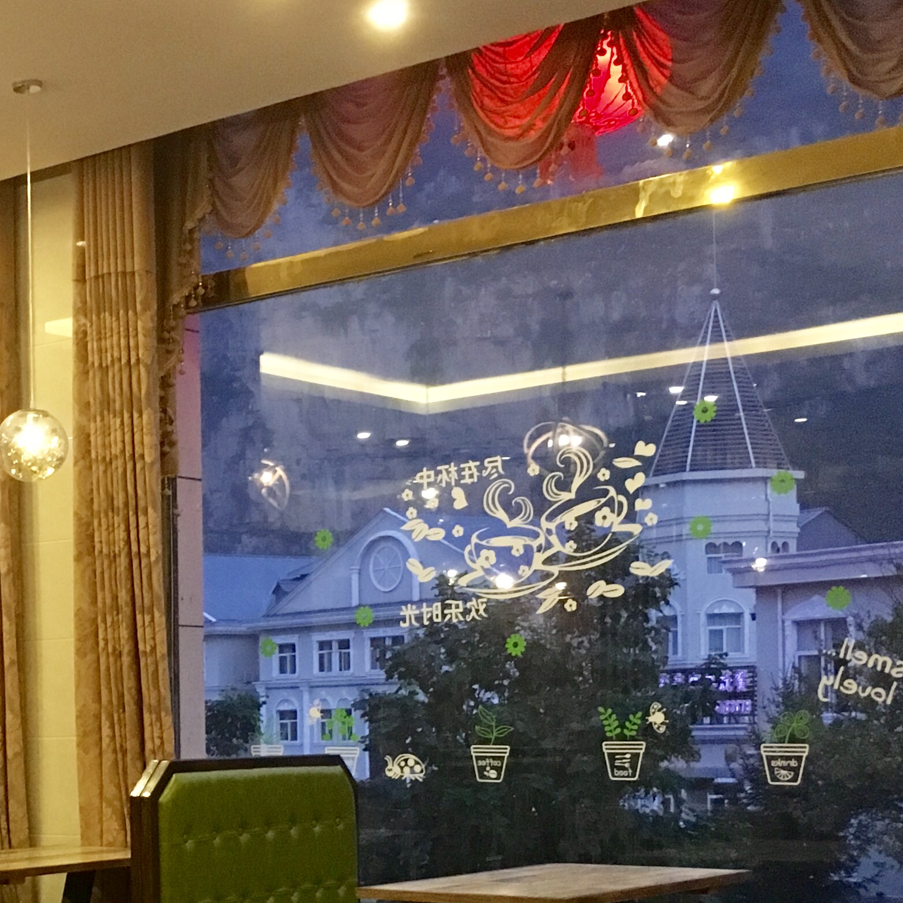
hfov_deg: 24.5
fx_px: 1948
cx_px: -74
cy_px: 762
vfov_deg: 25.5
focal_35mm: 66
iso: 250
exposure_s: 1/17
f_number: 2.2
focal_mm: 4.15
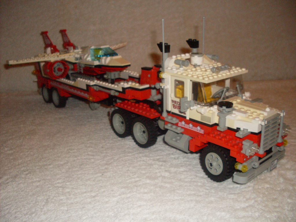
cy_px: 111
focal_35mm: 38
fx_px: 325
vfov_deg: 37.7
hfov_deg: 49.0
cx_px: 148
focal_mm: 6.3
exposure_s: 1/45
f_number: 2.8
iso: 100
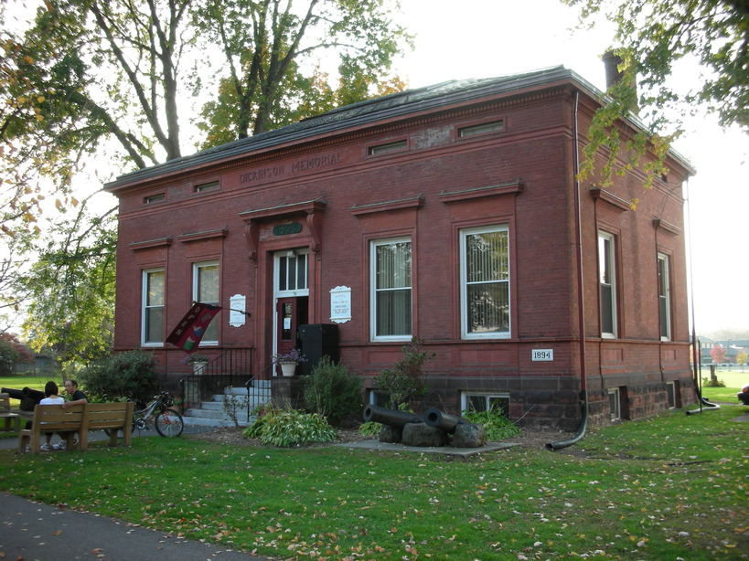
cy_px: 280
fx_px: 757
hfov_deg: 52.6
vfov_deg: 40.7
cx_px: 374
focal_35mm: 35
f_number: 3
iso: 50
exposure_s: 1/60.3
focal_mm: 5.8
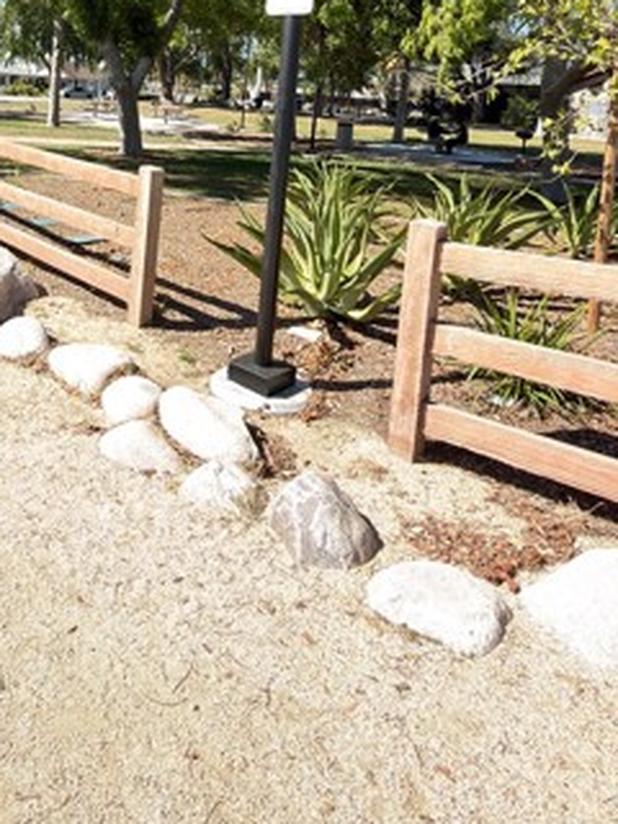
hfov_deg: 47.7
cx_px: 147
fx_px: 667
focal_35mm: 28
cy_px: 131
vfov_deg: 57.2
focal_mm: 2.22
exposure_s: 1/170
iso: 16
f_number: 2.2
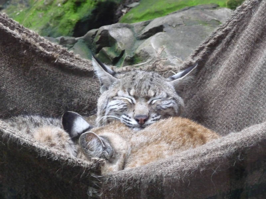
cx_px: 133
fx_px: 1130
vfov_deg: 10.1
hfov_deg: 13.4
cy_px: 100
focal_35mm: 147
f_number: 4.8
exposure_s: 1/60
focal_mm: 25.2
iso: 800
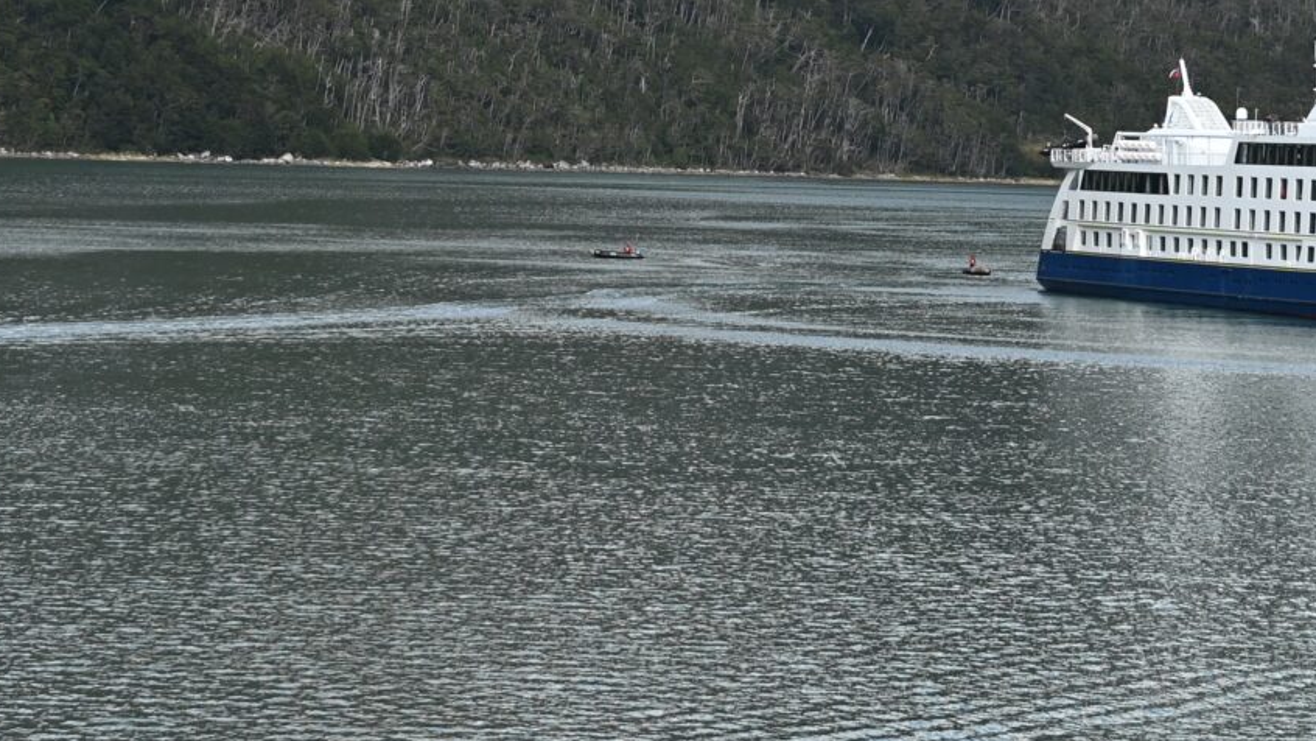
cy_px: -290
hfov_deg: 14.4
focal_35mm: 149
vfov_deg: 8.0
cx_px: 527
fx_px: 5200
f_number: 6.3
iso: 100
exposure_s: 1/320
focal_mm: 47
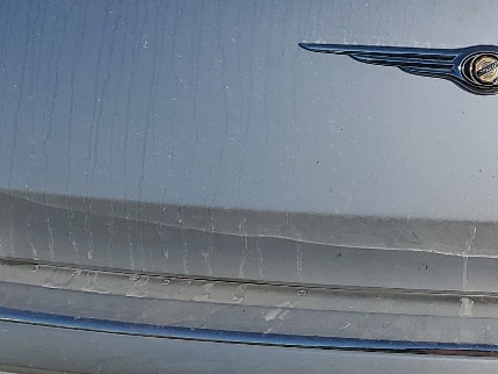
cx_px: 461
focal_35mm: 97
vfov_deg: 15.2
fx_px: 1396
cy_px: 129
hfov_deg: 19.8
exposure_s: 1/10000
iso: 50
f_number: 1.5
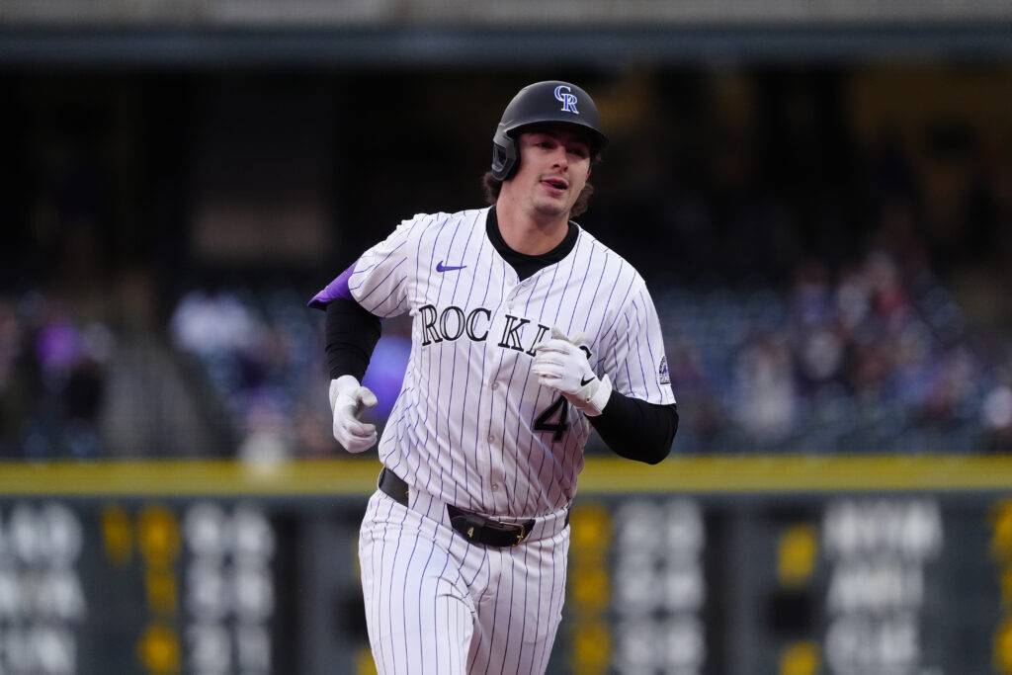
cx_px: 506
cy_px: 338
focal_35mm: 420
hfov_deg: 4.9
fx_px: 11808
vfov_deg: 3.3
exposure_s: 1/1600
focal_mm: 420
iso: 5000
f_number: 4
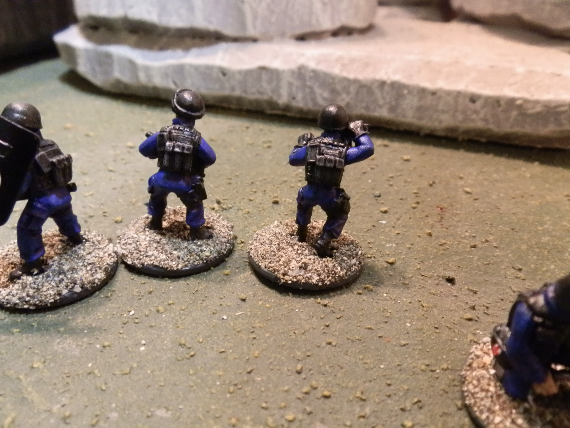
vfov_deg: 49.7
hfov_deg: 63.4
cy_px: 214
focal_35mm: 28
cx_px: 285
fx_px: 461
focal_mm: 5
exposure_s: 1/30
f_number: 3.1
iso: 400
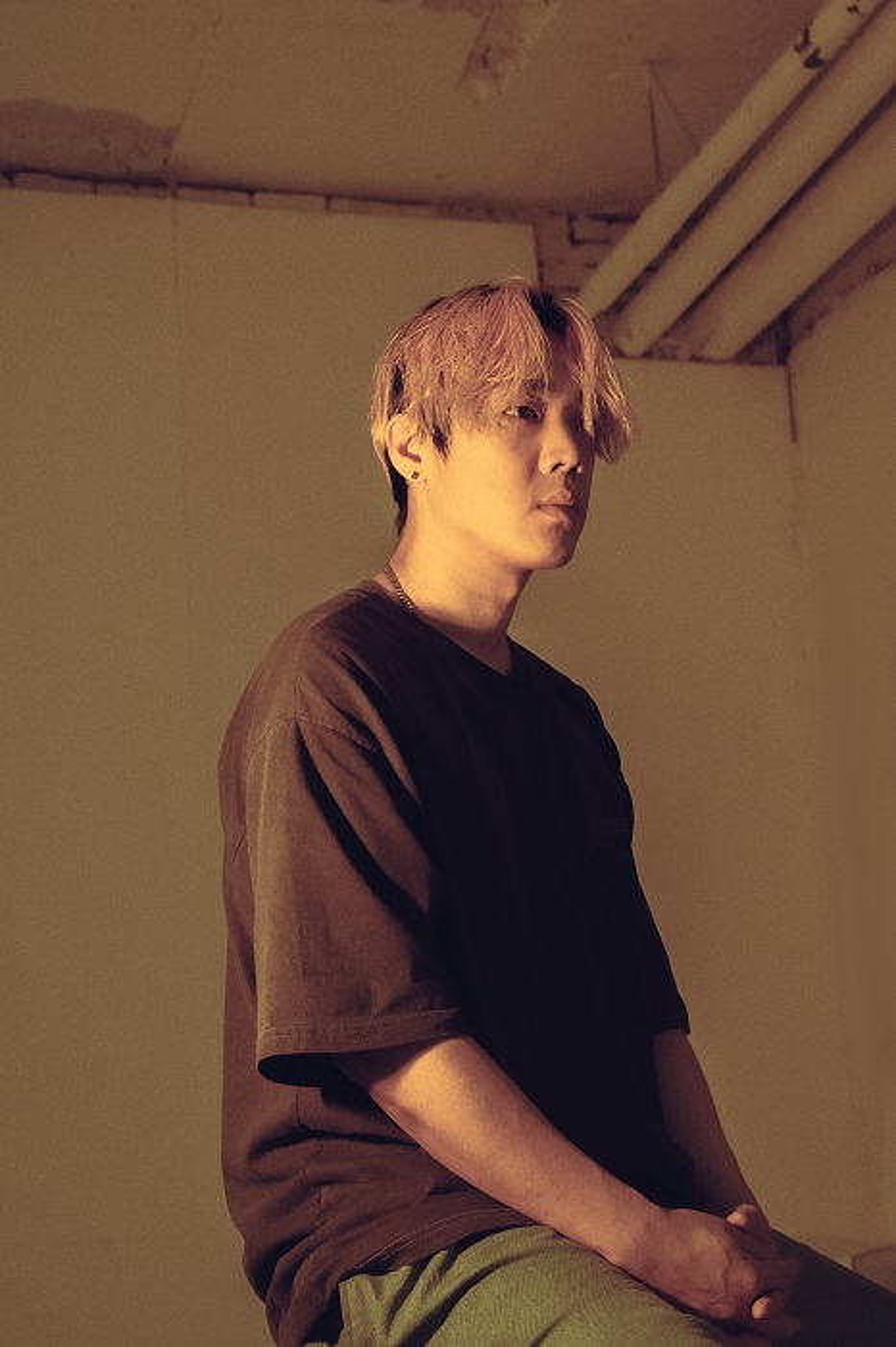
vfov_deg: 36.3
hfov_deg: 24.6
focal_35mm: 55
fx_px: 2055
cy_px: 674
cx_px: 448
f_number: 7.1
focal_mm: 55
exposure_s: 1/125
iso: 12800
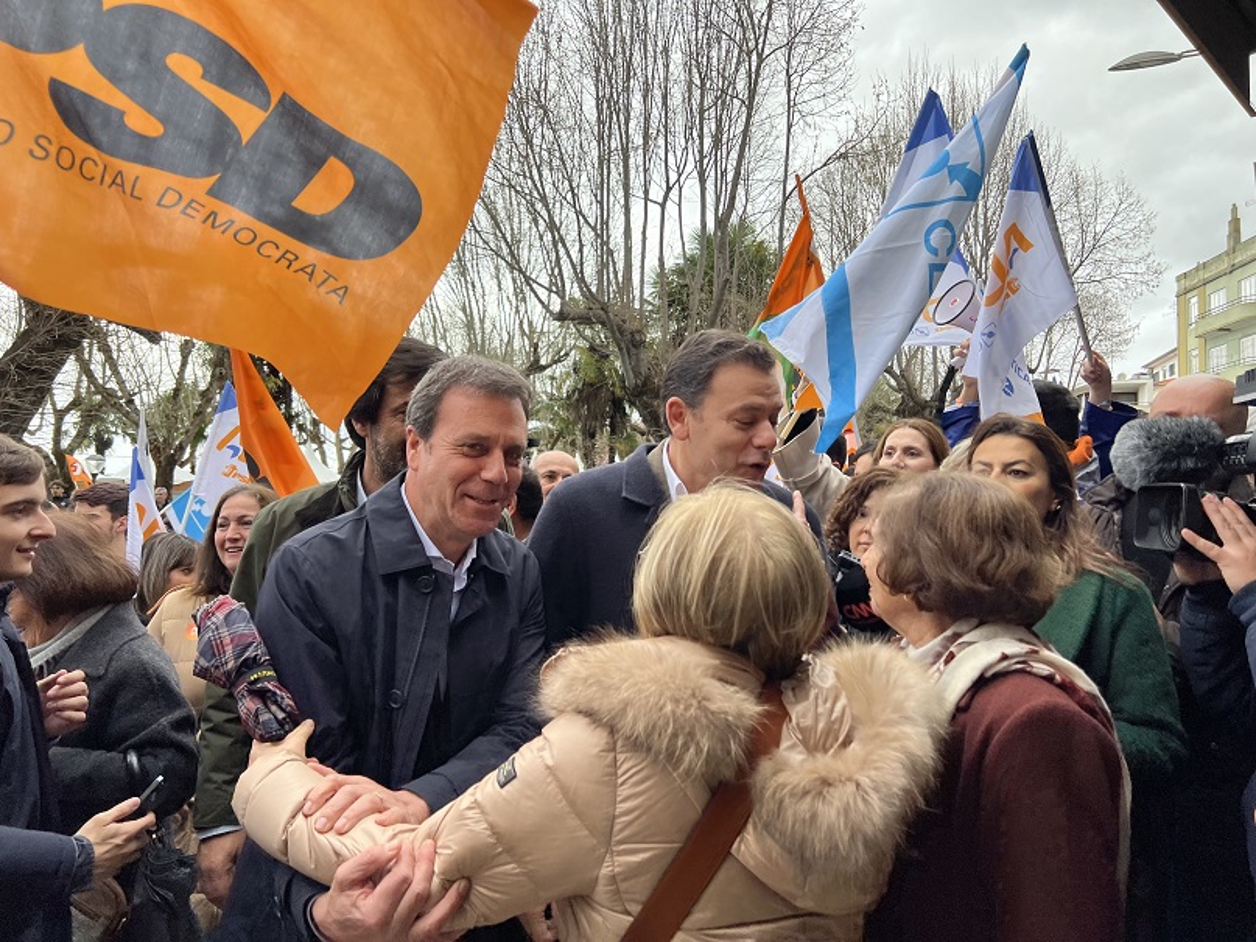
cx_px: 628
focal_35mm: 26
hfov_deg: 67.3
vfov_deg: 53.1
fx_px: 943
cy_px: 471
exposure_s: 1/486
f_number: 1.5
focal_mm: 5.7
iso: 50
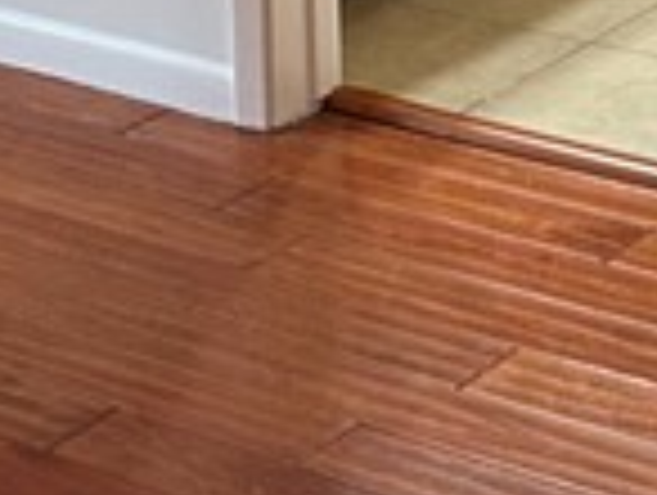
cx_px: -558
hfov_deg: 10.2
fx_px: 3460
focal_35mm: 182
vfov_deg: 7.7
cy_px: -639
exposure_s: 1/60
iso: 125
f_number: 1.5
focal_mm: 5.7
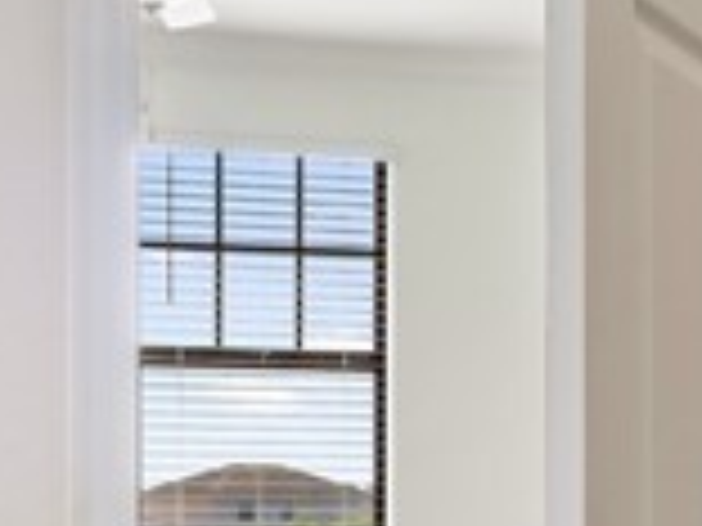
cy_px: 526
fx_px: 1866
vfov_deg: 15.8
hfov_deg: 20.9
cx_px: 616
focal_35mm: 92
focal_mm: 7
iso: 200
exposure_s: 1/6
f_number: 7.1
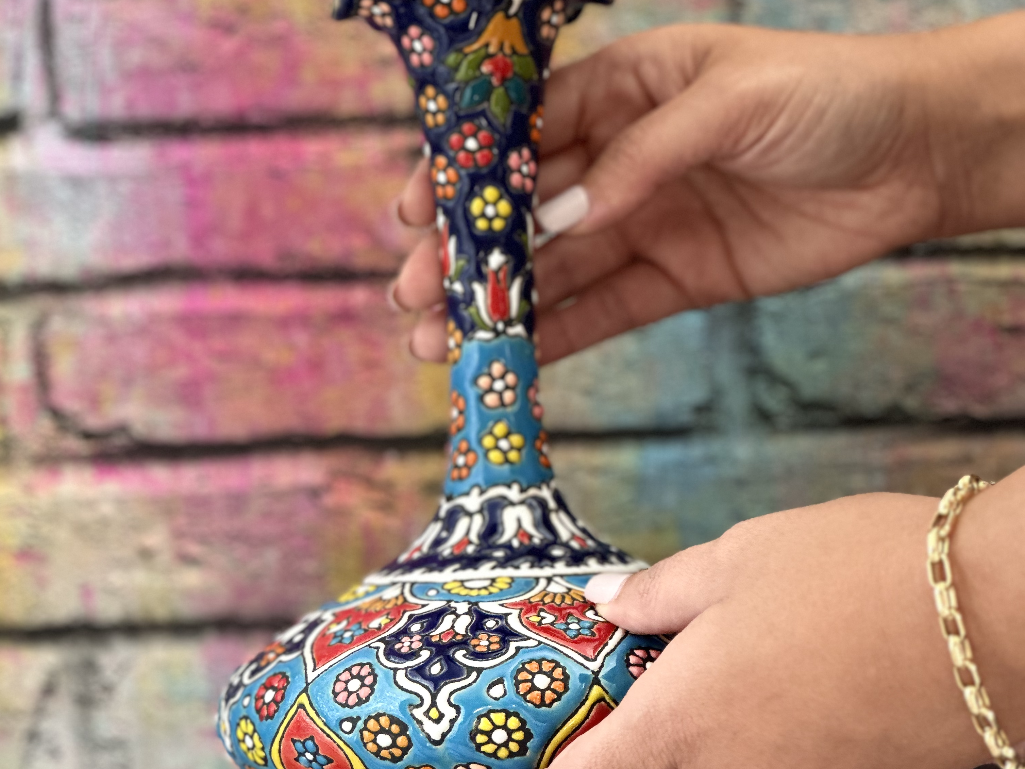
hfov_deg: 19.1
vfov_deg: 14.4
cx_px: 511
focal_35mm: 103
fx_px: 3050
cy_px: 383
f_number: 2.8
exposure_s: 1/40
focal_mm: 9
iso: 160
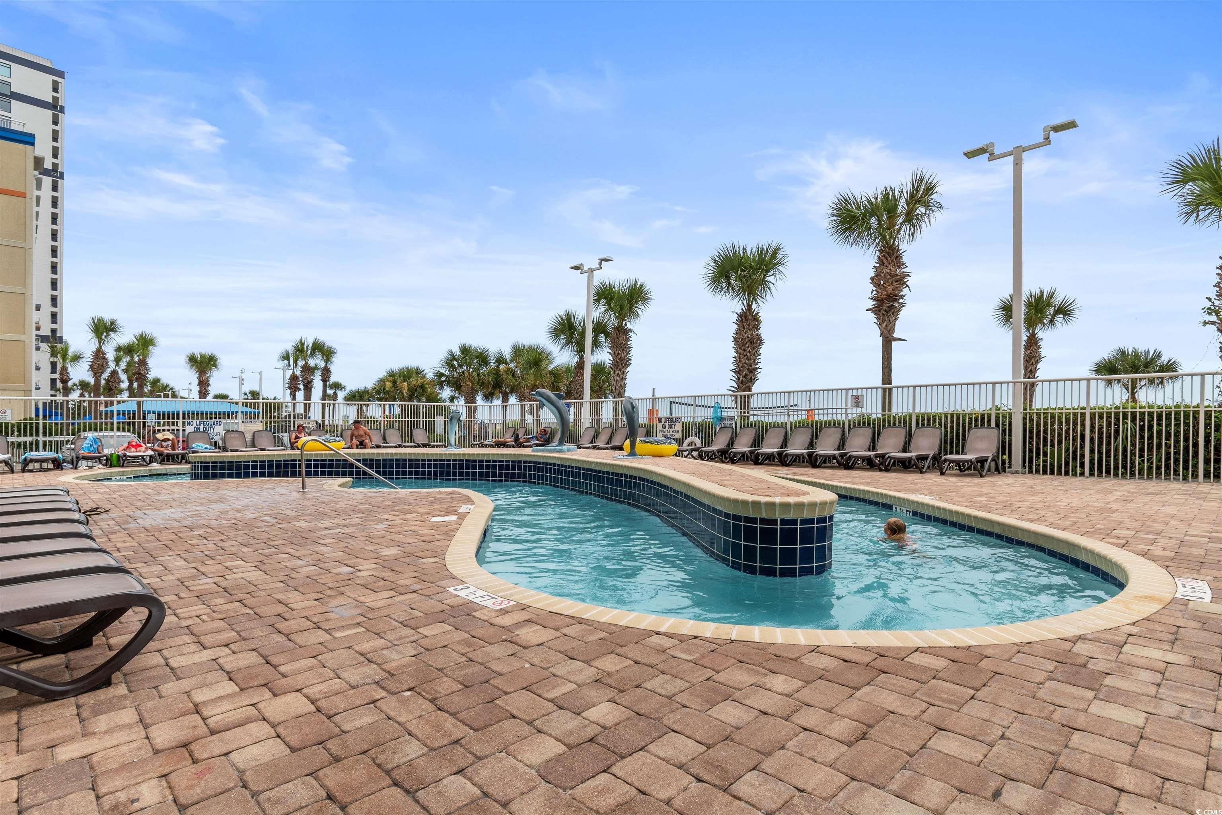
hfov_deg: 93.3
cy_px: 408
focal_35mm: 17
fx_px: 577
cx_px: 611
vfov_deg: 70.4
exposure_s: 1/320
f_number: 9
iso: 100
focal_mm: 11.5
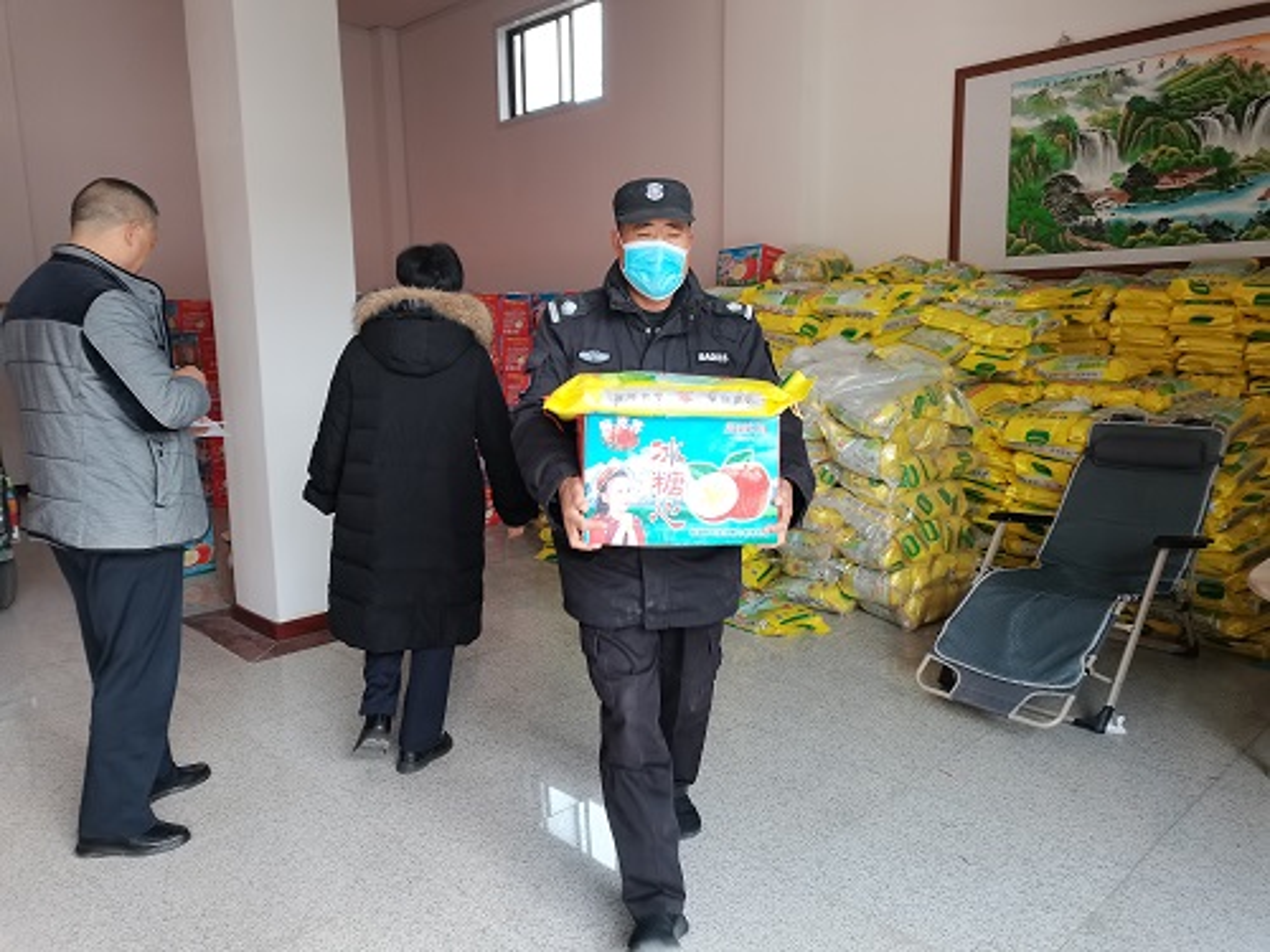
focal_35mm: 26
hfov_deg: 67.3
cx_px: 635
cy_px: 476
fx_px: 954
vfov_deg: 53.1
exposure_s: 1/100
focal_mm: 5.58
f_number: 1.8
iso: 200
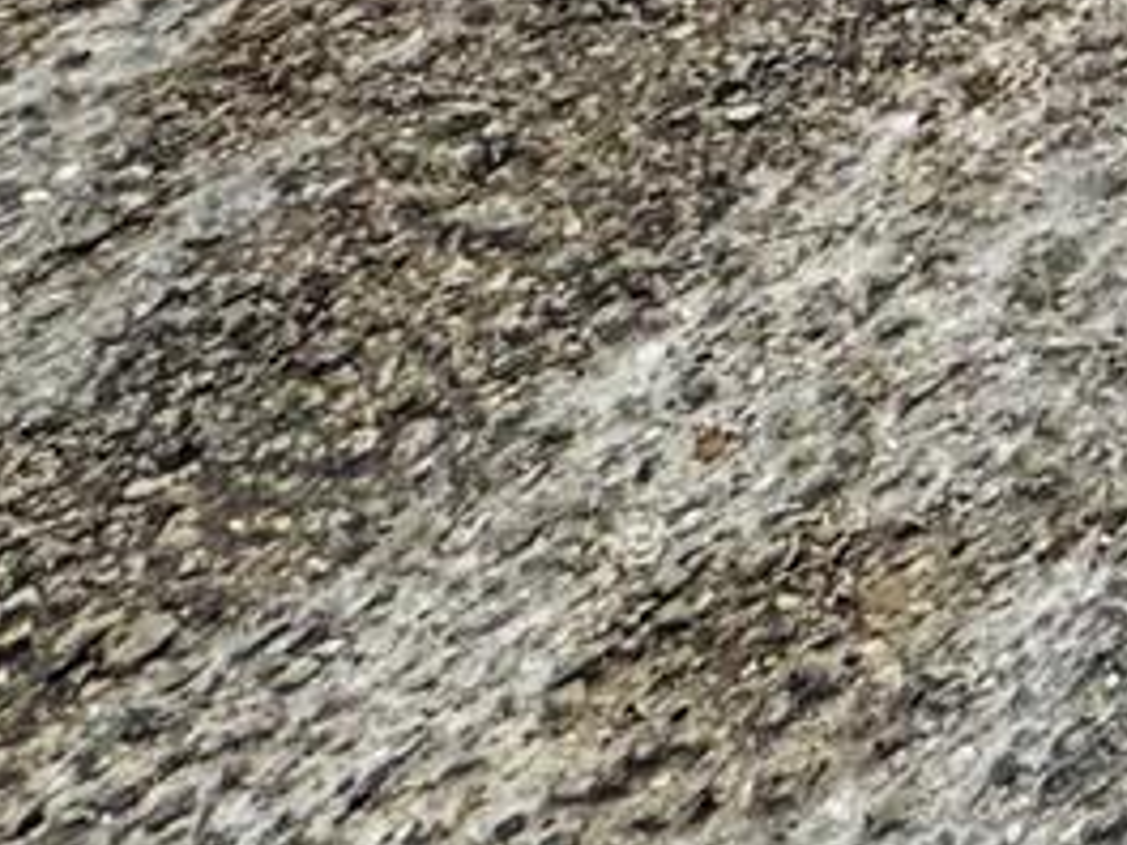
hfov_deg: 13.1
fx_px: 2767
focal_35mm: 85
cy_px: -1605
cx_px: 3022
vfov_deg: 11.4
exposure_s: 1/1927
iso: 40
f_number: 2.2
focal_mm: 2.22
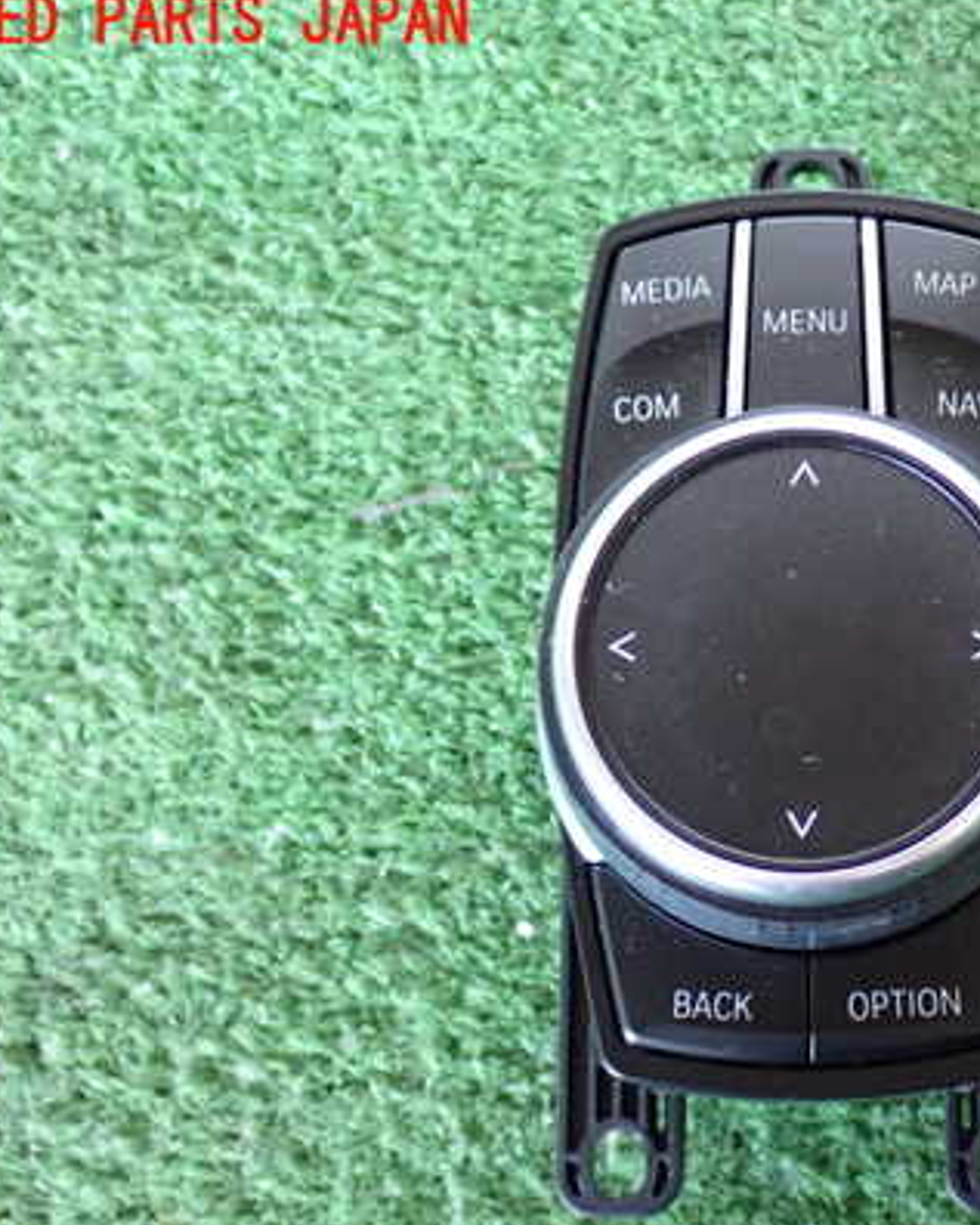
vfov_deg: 29.1
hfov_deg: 23.0
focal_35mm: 65
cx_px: 835
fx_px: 2356
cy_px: 681
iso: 800
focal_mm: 7.84
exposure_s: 1/25
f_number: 2.9
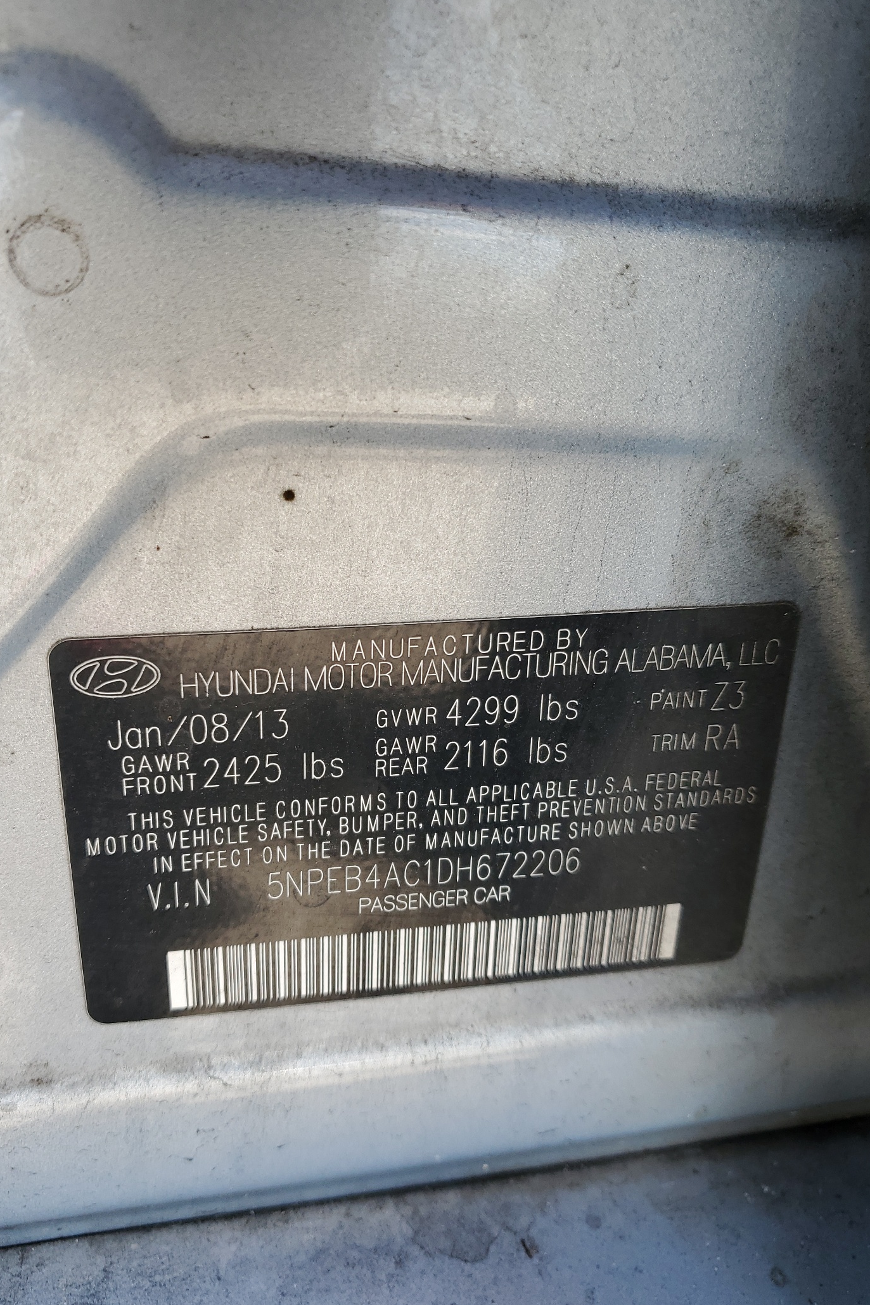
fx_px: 1015
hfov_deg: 46.3
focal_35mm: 28
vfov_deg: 65.5
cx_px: 380
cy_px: 662
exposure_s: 1/417
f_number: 1.5
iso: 50
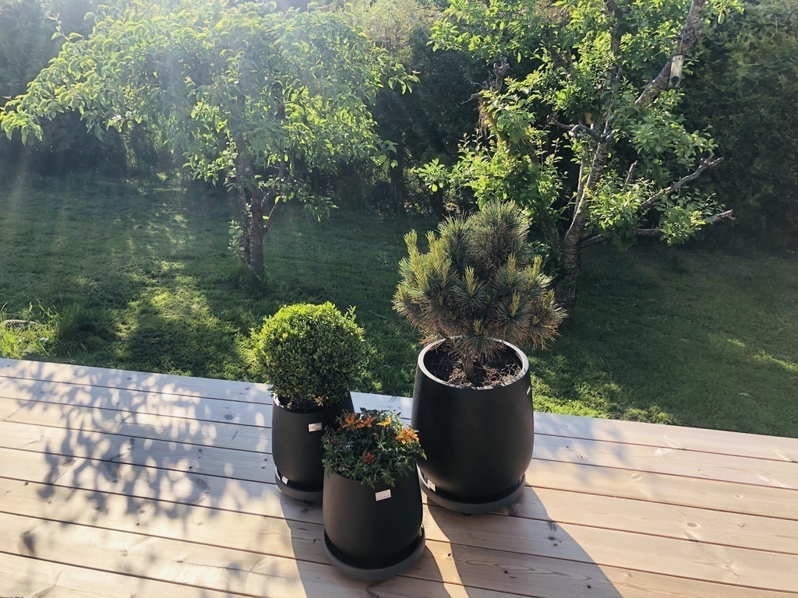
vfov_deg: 49.7
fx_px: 645
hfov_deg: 63.4
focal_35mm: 28
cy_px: 299
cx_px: 399
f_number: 1.8
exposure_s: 1/539
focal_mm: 3.99
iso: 20
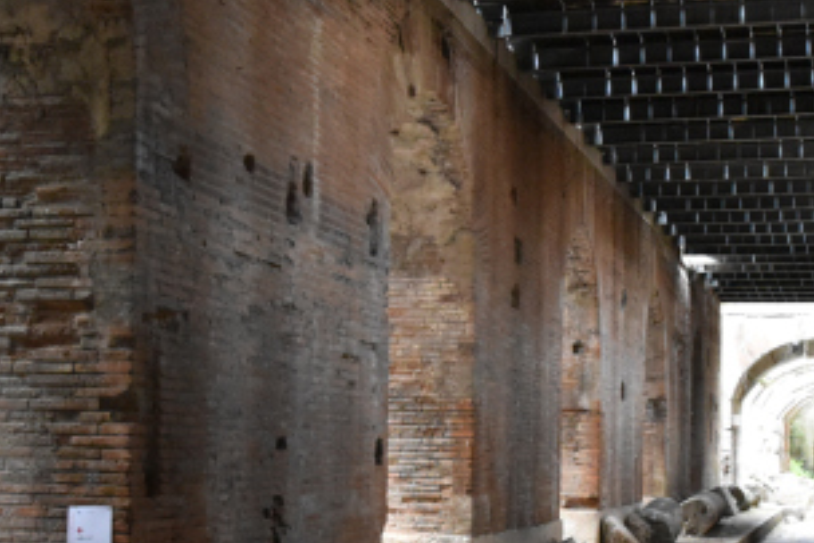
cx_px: 549
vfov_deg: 19.0
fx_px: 1606
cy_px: 453
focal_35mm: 71
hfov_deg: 28.2
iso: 5000
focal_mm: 18
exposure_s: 1/60
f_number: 4.5
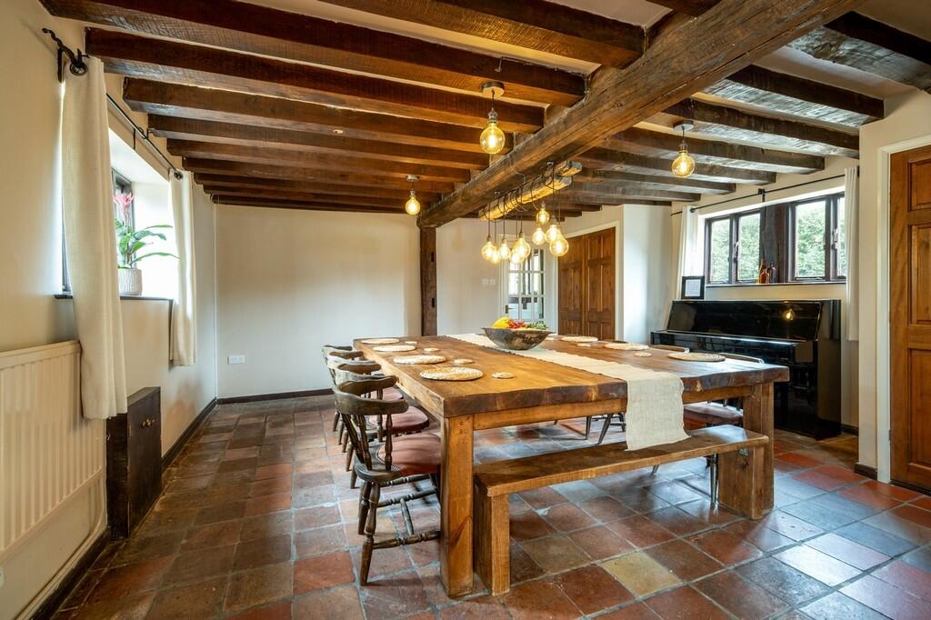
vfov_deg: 73.7
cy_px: 310
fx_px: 414
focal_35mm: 16
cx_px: 466
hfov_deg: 96.8
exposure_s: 1/1.67
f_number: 7.1
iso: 160
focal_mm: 10.6
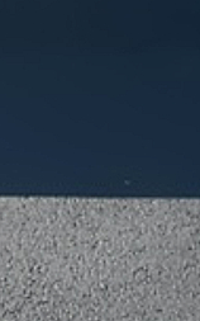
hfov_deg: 7.1
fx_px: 1579
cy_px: -241
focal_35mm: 181
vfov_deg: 10.9
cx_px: -129
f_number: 1.5
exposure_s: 1/3704
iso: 50
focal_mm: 5.7
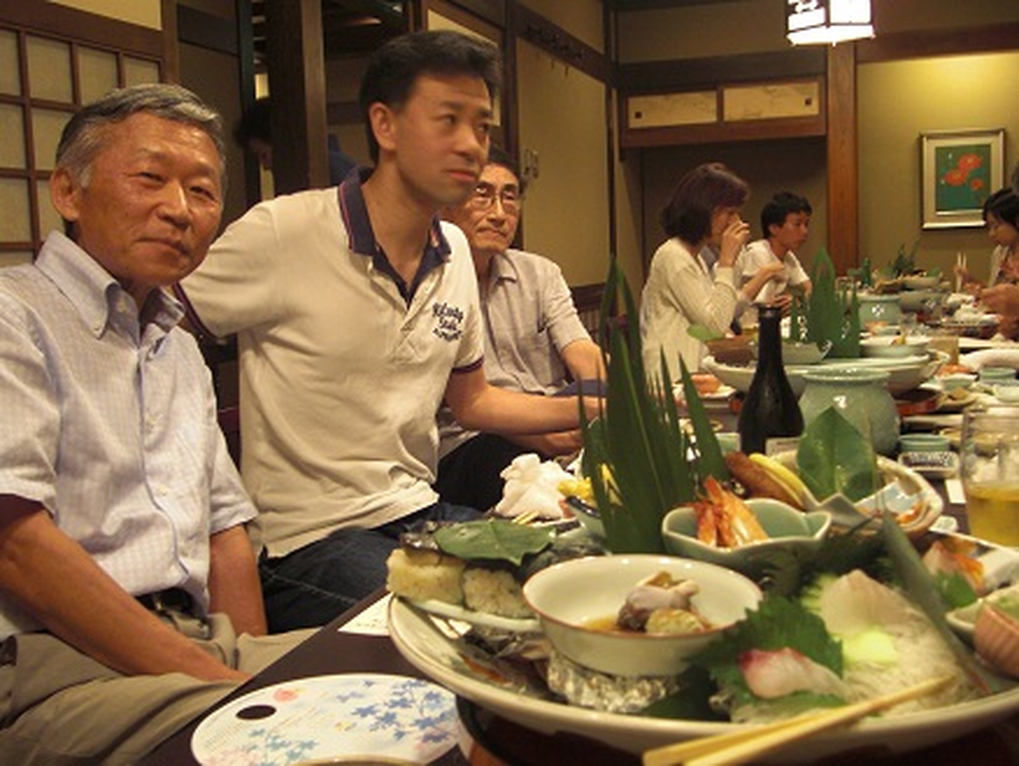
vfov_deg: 36.9
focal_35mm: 39
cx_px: 510
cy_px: 383
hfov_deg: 47.8
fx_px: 1149
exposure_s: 1/6
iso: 200
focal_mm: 6.9
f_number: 3
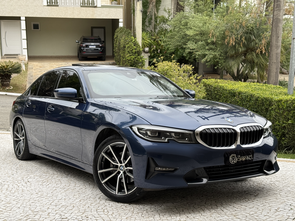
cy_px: 110
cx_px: 148
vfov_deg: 30.3
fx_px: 409
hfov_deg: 39.7
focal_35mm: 48
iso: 100
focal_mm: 6.76
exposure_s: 1/373
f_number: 1.78
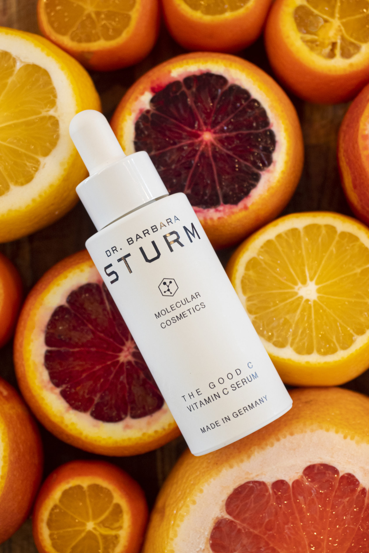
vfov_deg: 24.2
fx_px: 1291
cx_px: 177
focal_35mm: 84
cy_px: 279
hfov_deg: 16.3
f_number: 4
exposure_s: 1/100
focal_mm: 40
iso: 800
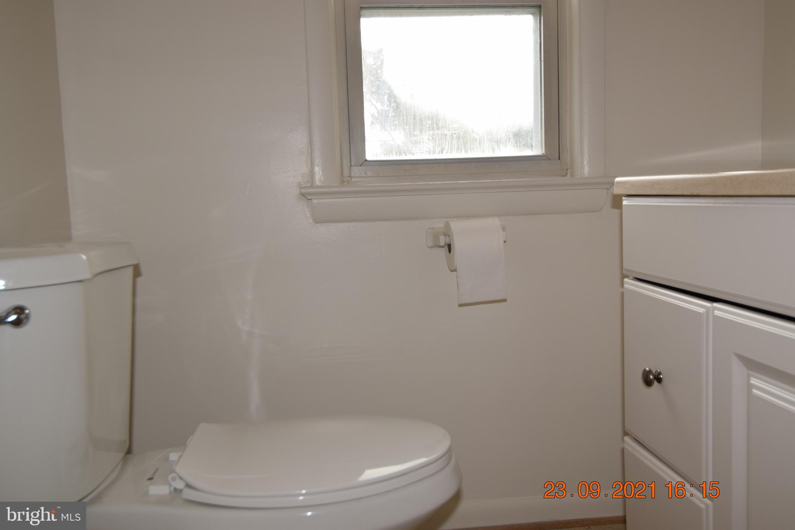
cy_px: 265
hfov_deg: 57.2
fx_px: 729
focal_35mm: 33
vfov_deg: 40.0
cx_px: 398
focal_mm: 22
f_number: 5.6
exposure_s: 1/125
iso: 280
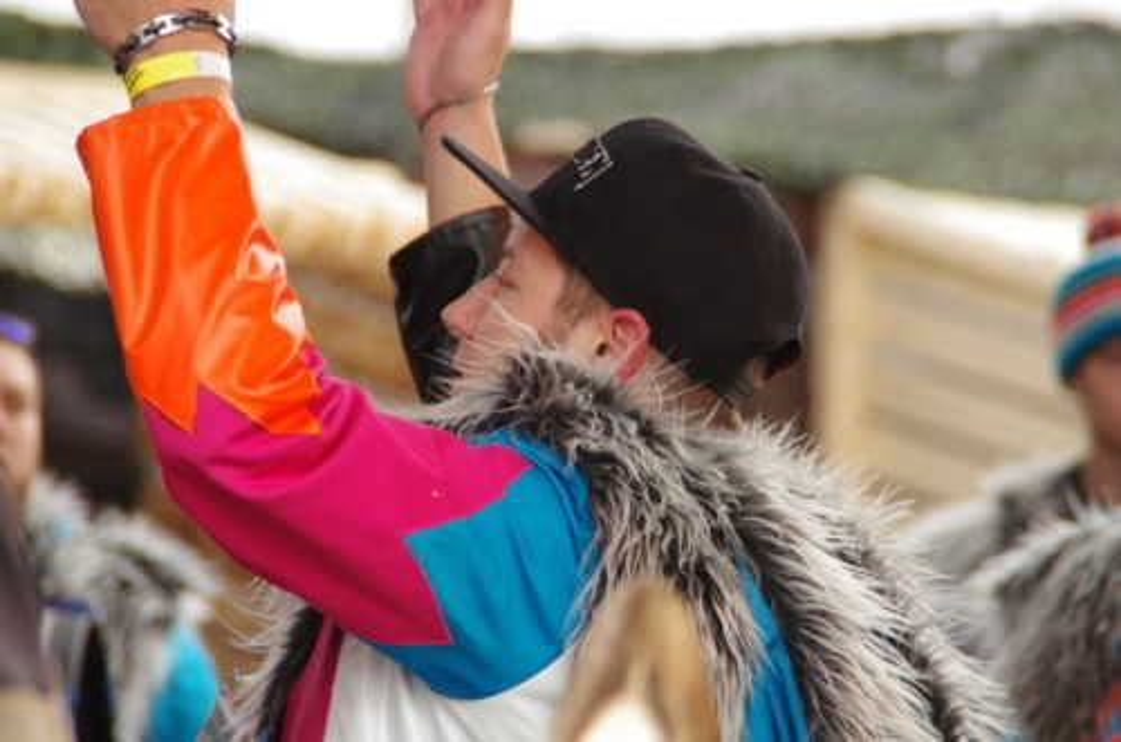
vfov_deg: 4.6
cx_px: 560
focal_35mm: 300
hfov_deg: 6.9
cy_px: 371
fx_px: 9321
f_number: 6.3
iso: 3200
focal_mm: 200
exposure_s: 1/250
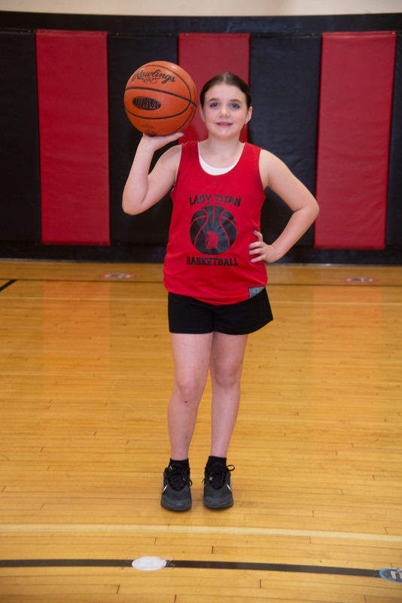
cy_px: 302
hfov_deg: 20.0
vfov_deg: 29.6
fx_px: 1138
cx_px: 201
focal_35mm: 68
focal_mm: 68
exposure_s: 1/80
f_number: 7.1
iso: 800
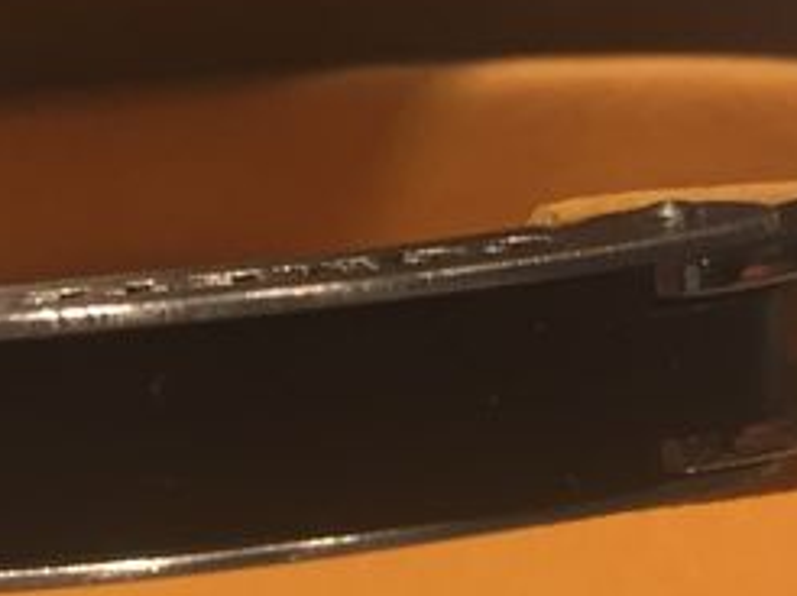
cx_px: 152
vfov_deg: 12.4
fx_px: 2714
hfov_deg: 16.6
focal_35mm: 118
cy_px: 599
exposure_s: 1/33
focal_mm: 4.15
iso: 100
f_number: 2.2
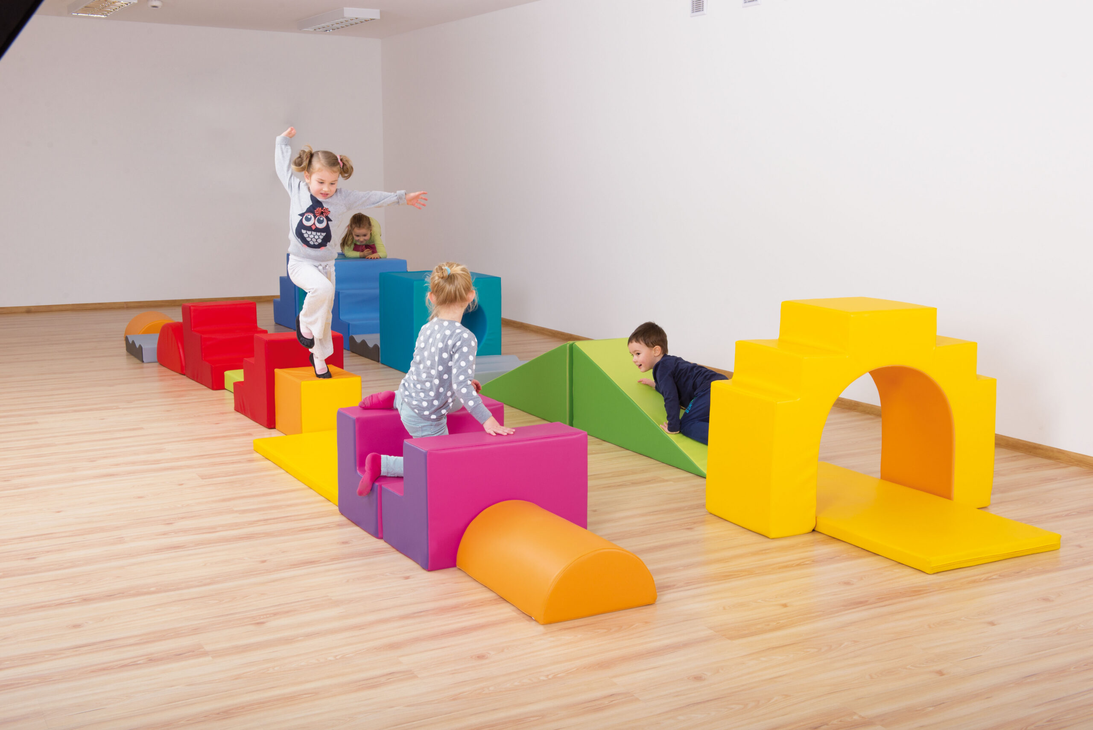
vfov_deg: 33.4
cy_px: 365
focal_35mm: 40
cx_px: 546
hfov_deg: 48.4
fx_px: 1215
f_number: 11
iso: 200
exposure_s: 1/160
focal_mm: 40
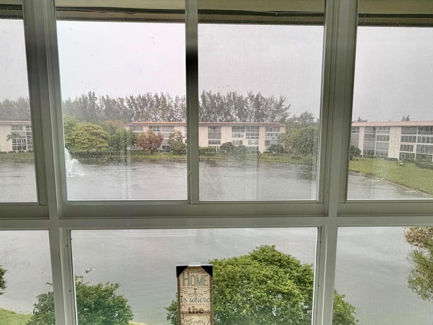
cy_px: 178
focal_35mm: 27
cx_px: 221
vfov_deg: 51.3
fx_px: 338
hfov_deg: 65.3
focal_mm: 2.22
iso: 80
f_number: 2.2
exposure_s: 1/121
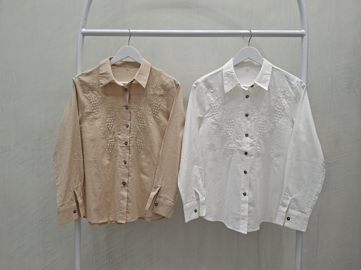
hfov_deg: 73.9
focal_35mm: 23
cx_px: 180
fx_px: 240
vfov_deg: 58.9
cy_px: 135
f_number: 1.8
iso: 64
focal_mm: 5.54
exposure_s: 1/100
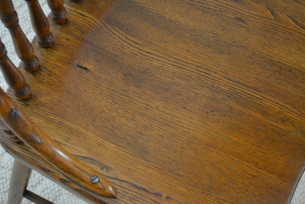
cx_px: 152
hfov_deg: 33.4
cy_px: 102
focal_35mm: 60
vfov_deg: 22.6
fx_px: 508
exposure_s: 1/30
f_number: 5.3
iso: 1600
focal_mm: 40
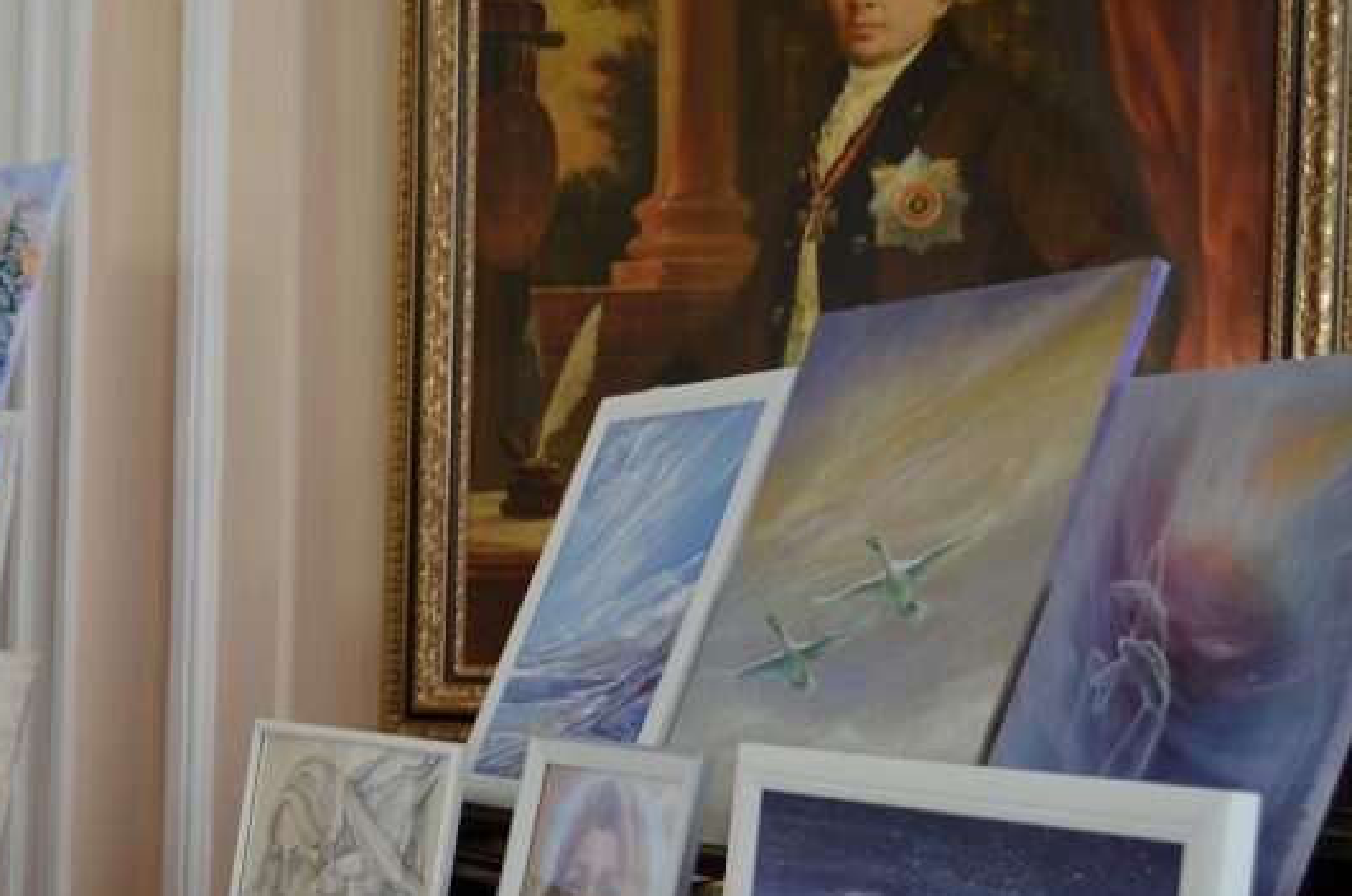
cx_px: -132
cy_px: 717
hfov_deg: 29.7
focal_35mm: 61
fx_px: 2287
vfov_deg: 21.9
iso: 250
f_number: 4
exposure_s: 1/60
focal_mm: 18
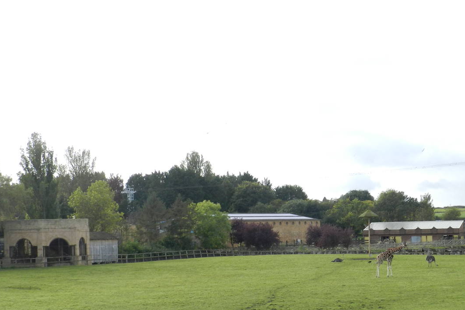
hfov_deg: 27.7
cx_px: 343
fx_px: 930
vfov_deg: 18.8
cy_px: 243
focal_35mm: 72
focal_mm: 8.1
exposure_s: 1/320
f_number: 4.2
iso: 160
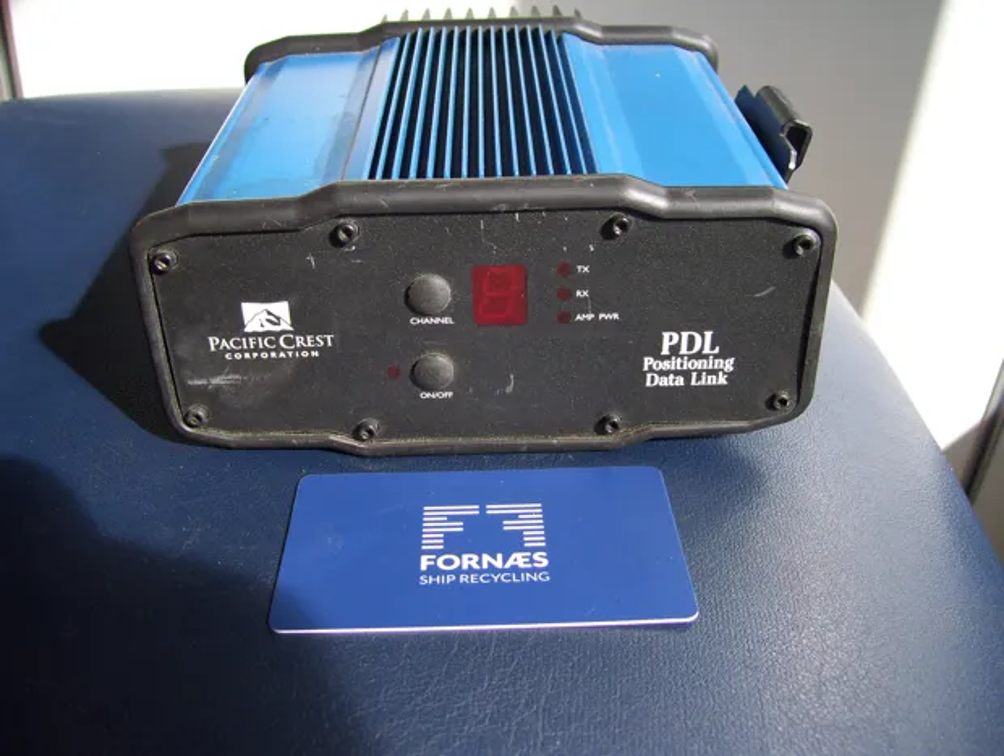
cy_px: 378
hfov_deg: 51.3
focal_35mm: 36
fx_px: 1046
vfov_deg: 39.8
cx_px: 502
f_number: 2.7
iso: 80
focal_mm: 6
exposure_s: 1/400
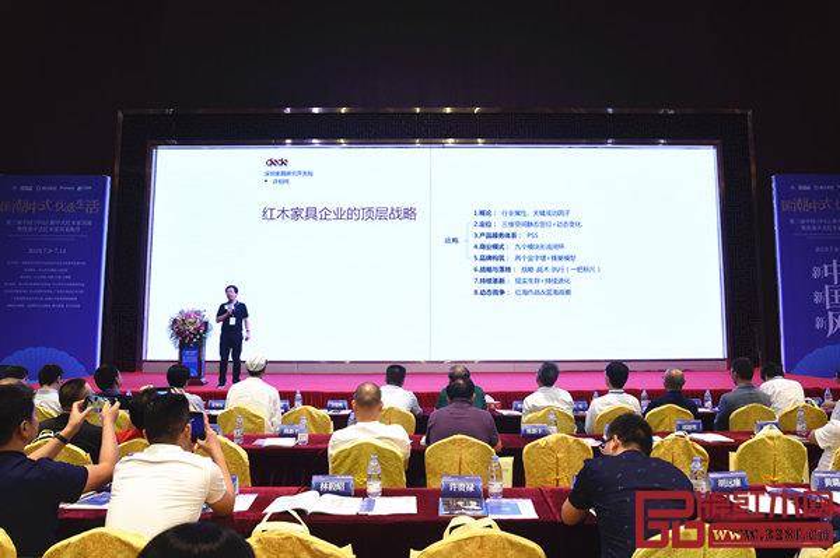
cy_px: 279
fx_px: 560
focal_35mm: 24
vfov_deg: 53.1
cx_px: 420
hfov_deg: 73.8
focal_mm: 24
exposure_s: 1/100
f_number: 8
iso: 1600
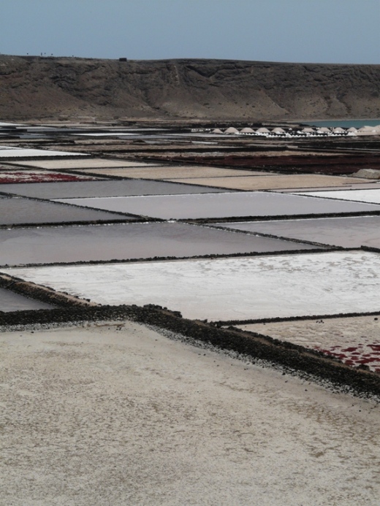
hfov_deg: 14.9
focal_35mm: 99
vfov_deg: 19.8
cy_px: 253
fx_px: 1449
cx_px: 190
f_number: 8
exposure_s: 1/500
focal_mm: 16.2
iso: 100
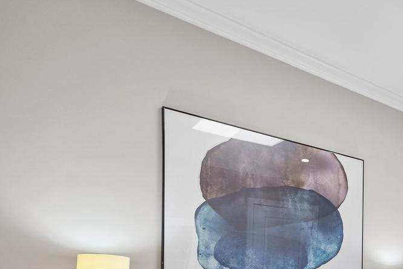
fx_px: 427
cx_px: 427
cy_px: 283
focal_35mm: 38
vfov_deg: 31.7
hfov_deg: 41.8
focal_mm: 17.5
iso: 800
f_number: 5.6
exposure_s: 1/25
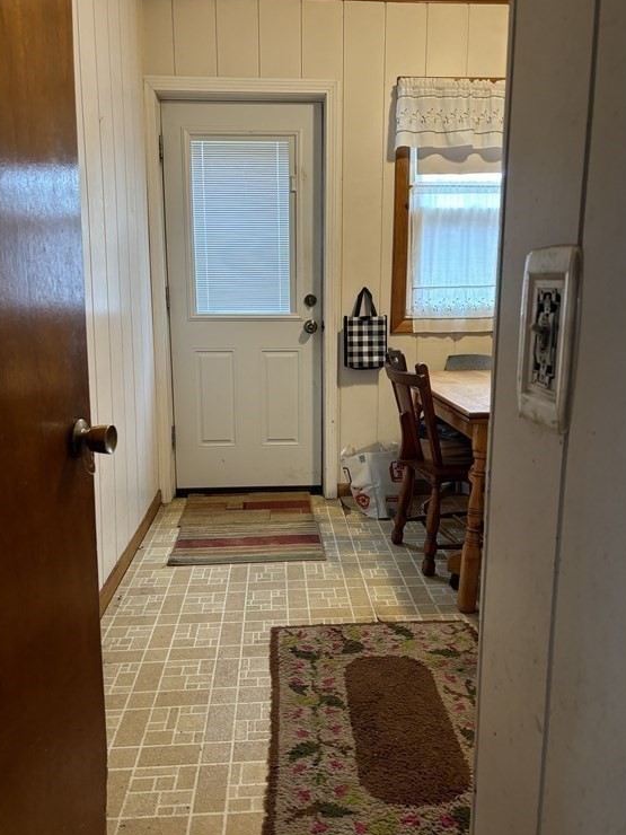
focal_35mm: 27
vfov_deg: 65.3
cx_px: 316
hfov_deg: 51.4
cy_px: 406
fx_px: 651
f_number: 1.6
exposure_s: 1/60
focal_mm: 5.96
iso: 250
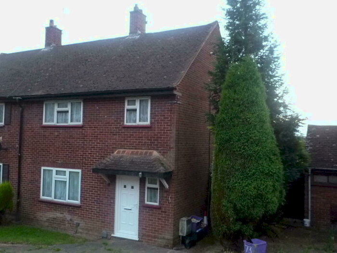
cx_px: 168
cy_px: 126
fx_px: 331
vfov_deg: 41.8
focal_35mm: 34
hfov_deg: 54.0
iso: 400
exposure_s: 1/25
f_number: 2.8
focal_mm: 4.4
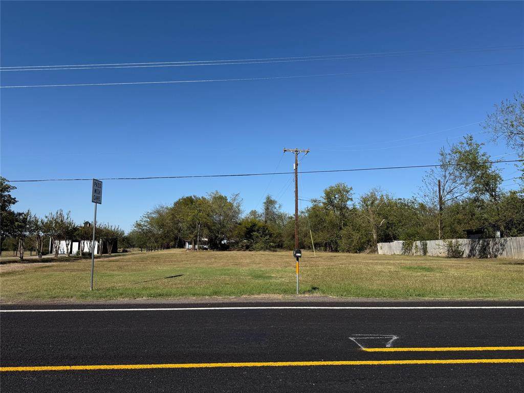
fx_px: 363
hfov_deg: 71.6
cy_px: 196
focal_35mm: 24
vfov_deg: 56.8
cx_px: 262
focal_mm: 6.76
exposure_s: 1/6173
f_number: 1.78
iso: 80
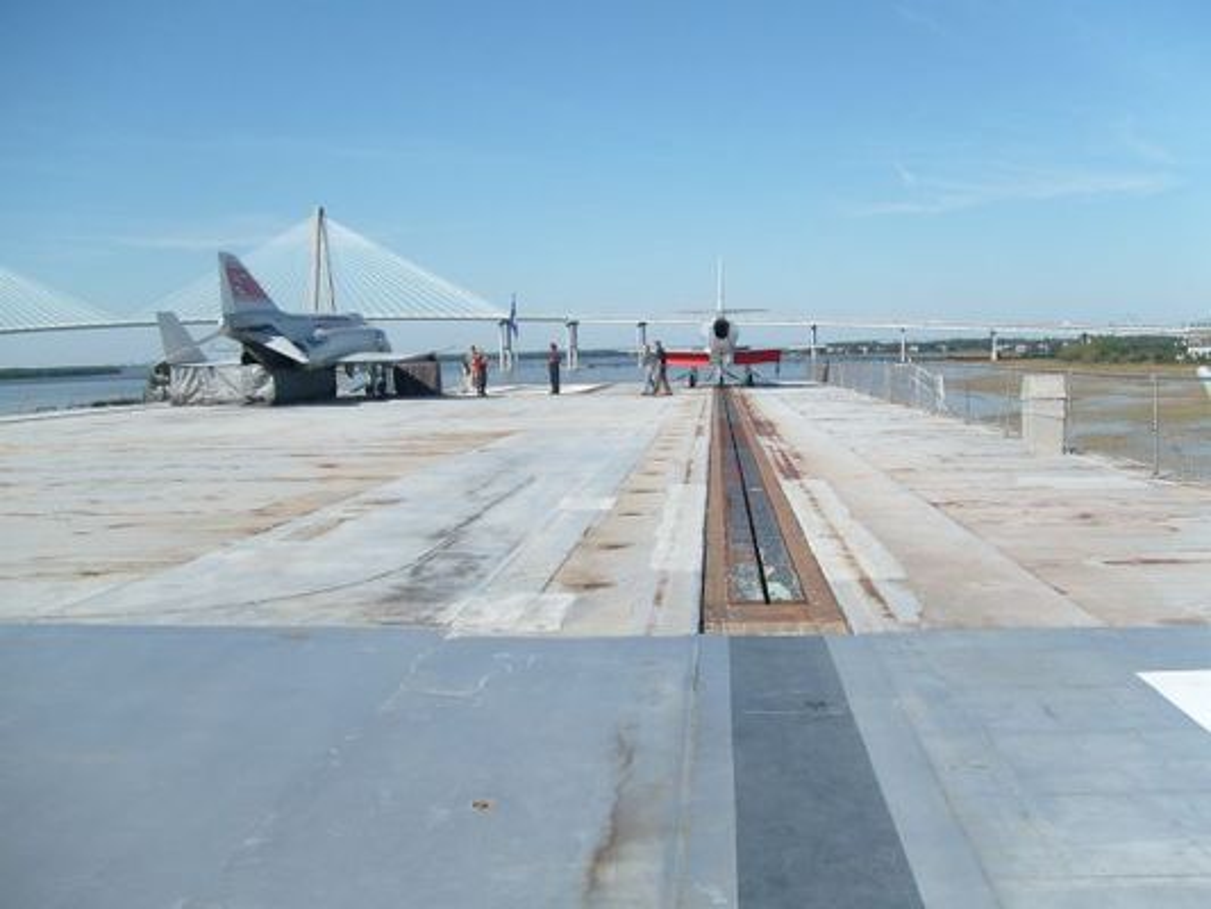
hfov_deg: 52.6
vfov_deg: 40.7
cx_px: 606
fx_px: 1225
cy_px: 454
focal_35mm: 35
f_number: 7.1
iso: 80
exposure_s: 1/350
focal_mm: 5.8
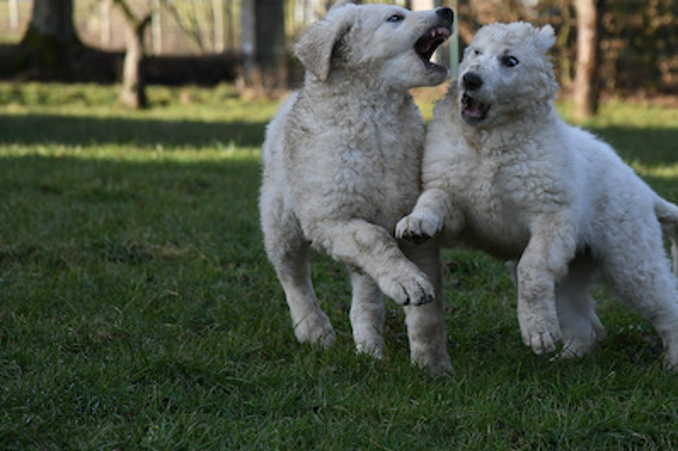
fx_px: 3407
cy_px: 133
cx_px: 475
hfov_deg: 11.3
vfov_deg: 7.6
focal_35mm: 181
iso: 640
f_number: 4
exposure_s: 1/1250
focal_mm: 80
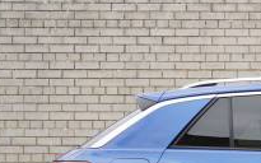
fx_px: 882
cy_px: 177
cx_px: 392
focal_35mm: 124
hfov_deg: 15.5
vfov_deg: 10.4
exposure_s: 1/160
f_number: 4.5
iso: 200
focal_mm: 26
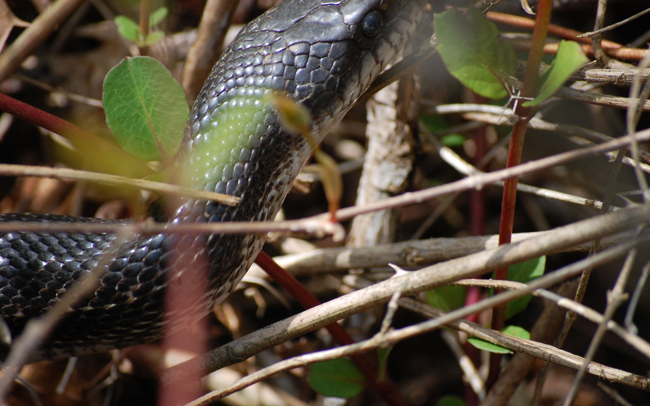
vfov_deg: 4.3
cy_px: 206
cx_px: 325
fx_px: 5421
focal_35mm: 306
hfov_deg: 6.9
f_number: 5.6
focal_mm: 200
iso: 500
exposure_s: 1/500
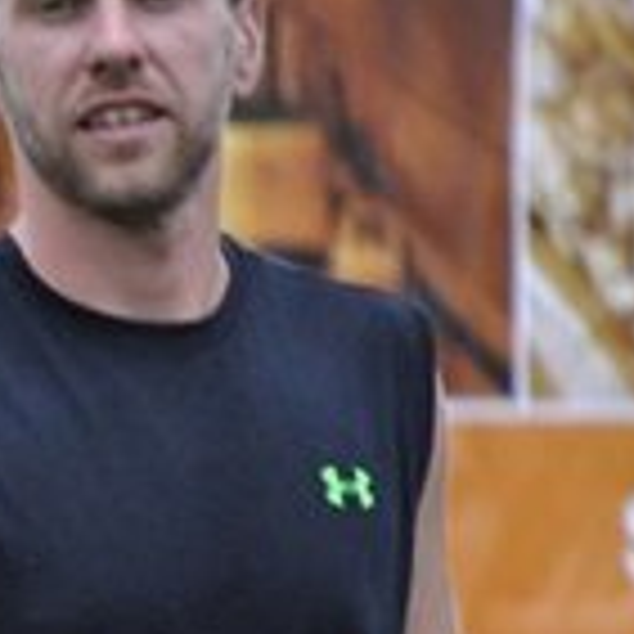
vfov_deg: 1.5
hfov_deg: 1.5
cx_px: -728
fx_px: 24451
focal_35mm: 1180
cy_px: 668
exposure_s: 1/500
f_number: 5.6
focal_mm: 200
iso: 640
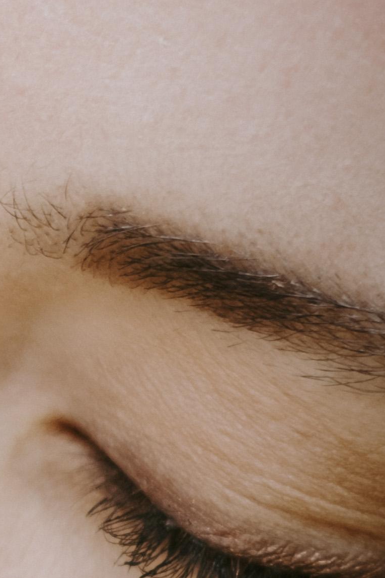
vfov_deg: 7.1
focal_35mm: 290
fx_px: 4652
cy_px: 332
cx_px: -629
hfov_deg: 4.6
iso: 200
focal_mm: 35
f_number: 2
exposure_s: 1/2500
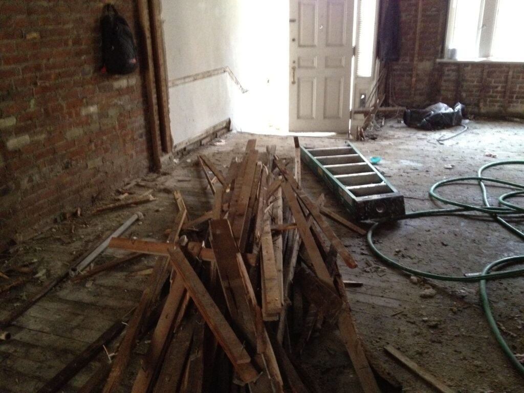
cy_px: 196
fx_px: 530
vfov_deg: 40.7
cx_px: 262
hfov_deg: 52.6
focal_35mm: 35
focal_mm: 4.28
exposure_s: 1/15
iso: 640
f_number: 2.4
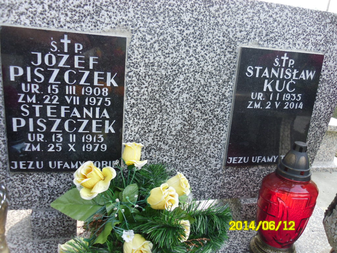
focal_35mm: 31
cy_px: 126
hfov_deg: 58.4
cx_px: 168
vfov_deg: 45.4
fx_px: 302
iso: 80
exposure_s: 1/90
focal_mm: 5.6
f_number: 3.3
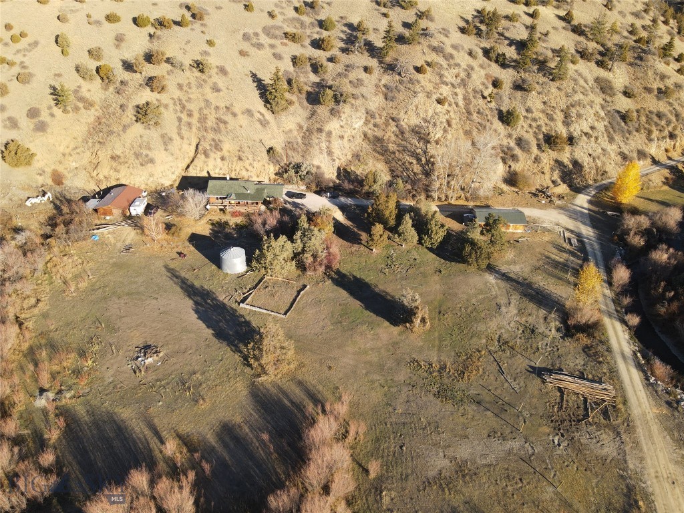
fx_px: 474
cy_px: 256
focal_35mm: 24
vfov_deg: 56.8
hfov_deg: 71.6
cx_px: 342
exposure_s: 1/15
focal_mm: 4.5
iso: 110
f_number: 2.8
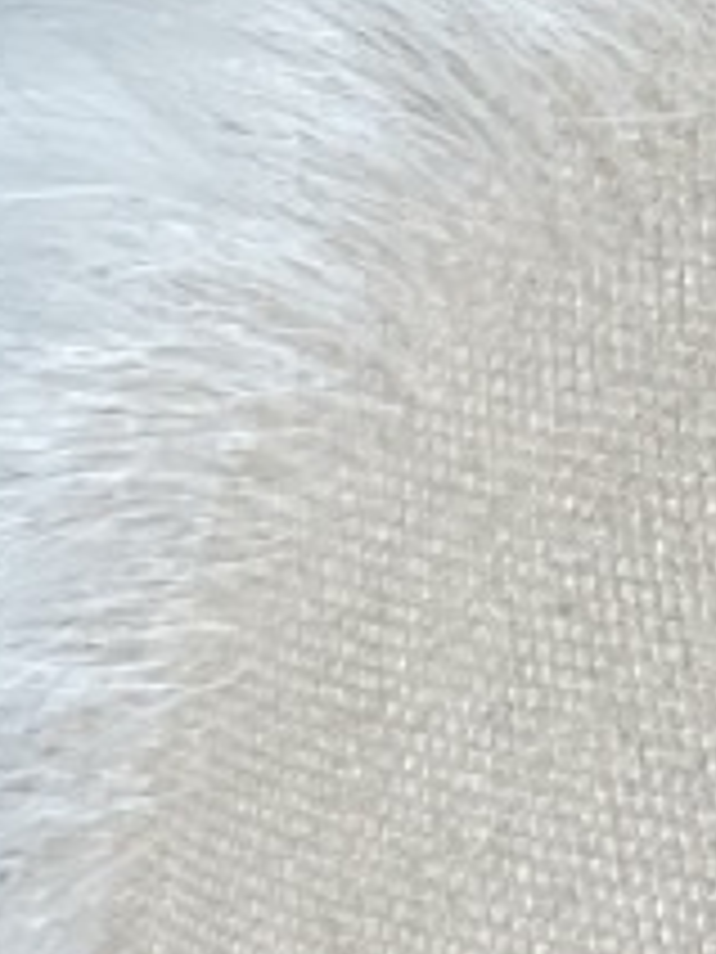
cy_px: 158
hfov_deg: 4.6
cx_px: 1698
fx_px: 8660
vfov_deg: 6.3
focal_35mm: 314
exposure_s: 1/122
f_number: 2
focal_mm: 6
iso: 50
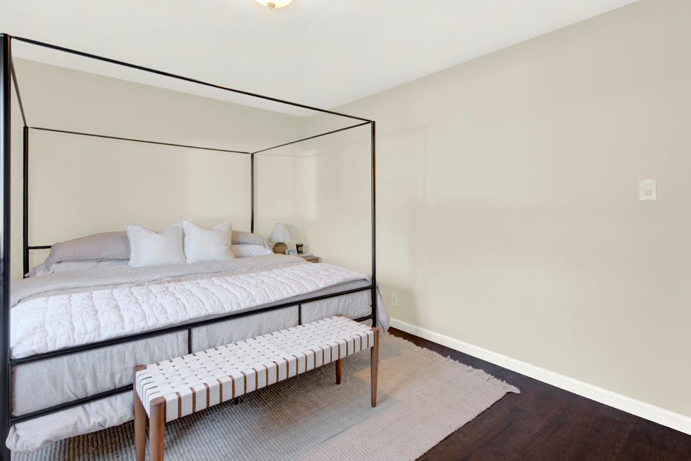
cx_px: 355
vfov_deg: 70.4
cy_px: 210
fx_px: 326
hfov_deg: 93.2
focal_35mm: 17
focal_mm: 14
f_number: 14
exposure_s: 1/2
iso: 100
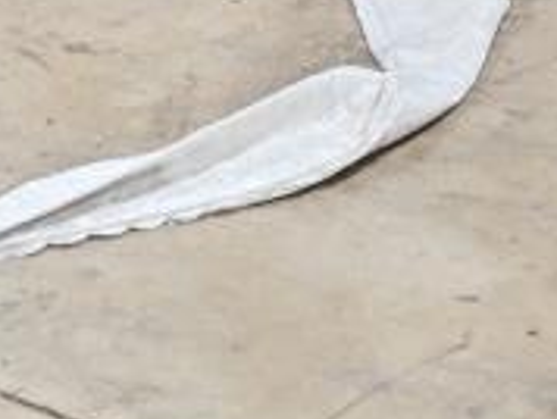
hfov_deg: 7.5
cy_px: -1144
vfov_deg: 5.1
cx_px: 239
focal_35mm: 265
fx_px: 4270
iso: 1600
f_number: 4
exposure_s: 1/250
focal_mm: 48
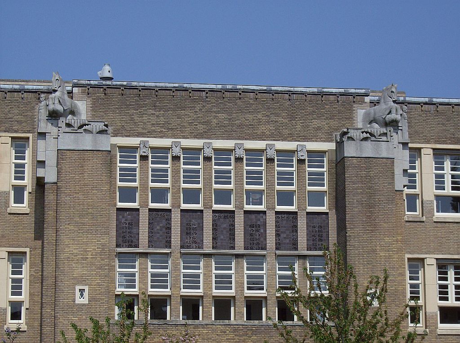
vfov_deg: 13.7
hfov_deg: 18.3
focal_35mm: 108
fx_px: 1432
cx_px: 230
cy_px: 172
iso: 100
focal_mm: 18
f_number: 7.8
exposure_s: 1/562
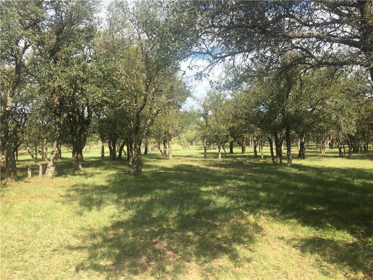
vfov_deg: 48.2
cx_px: 186
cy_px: 140
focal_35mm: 29
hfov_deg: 61.7
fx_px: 312
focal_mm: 4.15
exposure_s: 1/686
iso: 25
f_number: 2.2
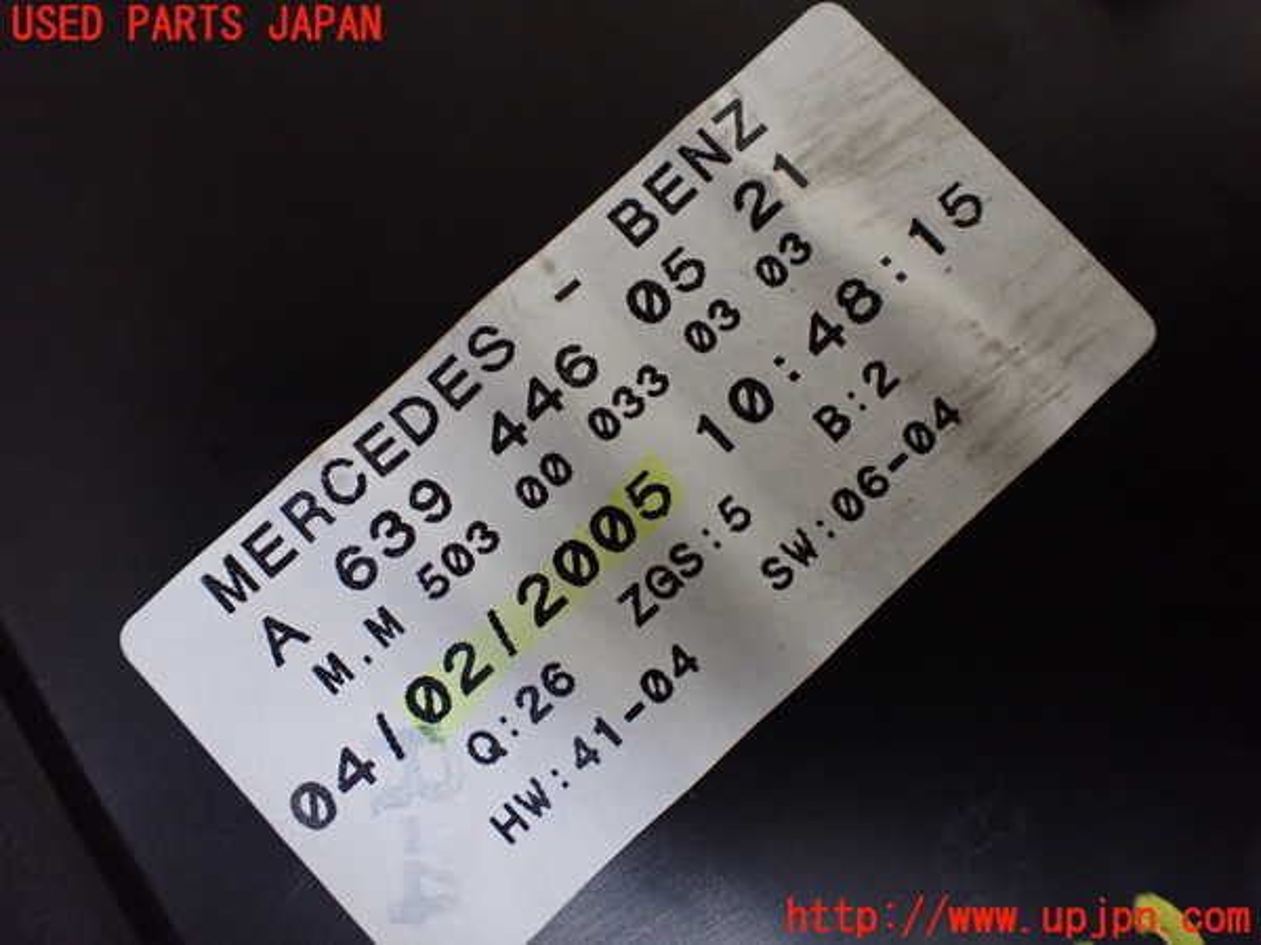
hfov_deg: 60.0
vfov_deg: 46.8
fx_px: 1093
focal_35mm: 30
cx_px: 630
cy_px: 472
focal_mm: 5.4
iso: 800
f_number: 2.3
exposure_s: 1/125
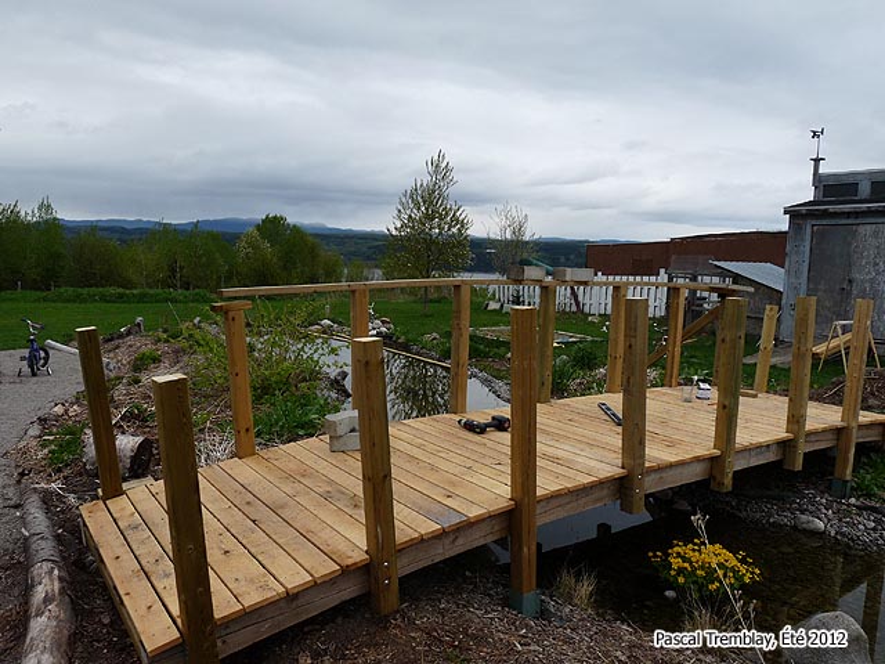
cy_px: 332
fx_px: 690
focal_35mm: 27
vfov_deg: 51.4
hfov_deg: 65.3
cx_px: 442
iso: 100
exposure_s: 1/200
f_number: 4
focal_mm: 4.8
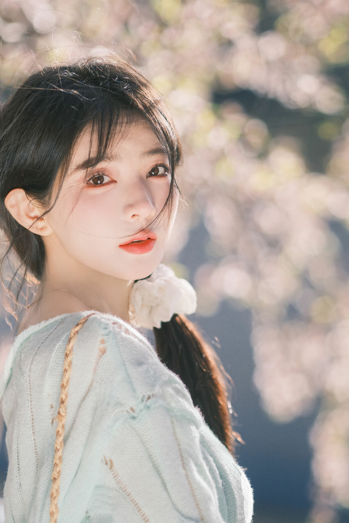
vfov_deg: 10.1
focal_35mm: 203
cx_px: 174
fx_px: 2952
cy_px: 262
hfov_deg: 6.8
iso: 1000
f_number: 2
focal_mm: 135
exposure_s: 1/4400
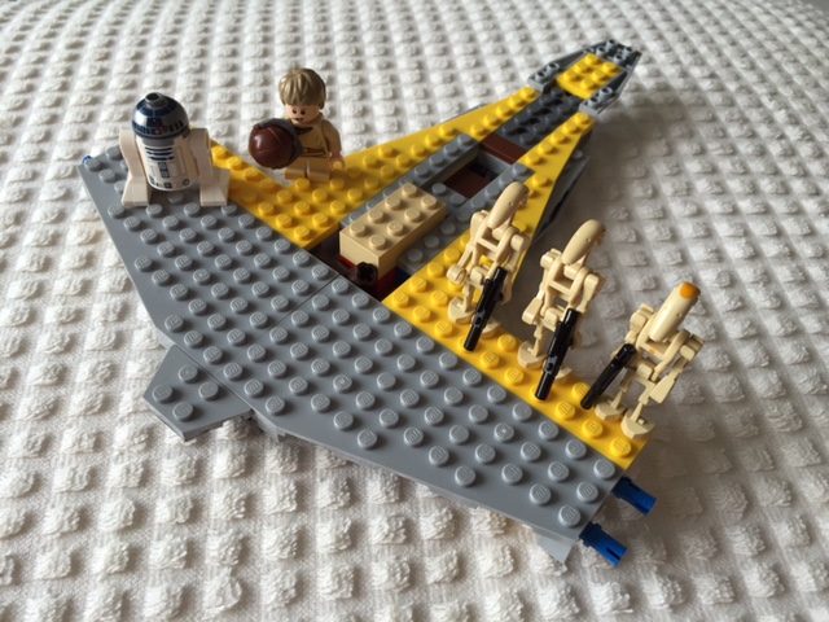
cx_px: 414
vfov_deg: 48.2
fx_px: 695
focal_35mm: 29
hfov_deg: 61.7
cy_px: 311
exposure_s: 1/120
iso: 50
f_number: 2.2
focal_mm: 4.15
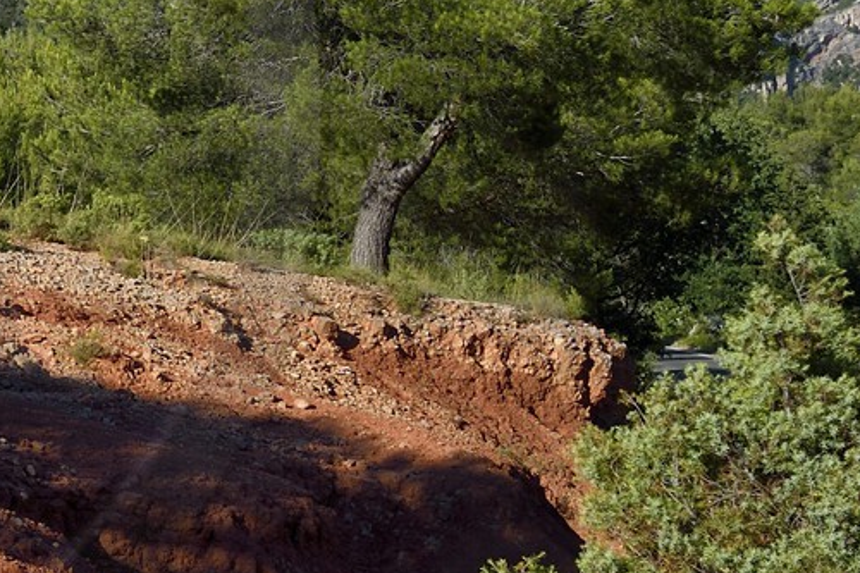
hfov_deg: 16.8
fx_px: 2675
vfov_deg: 12.2
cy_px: 112
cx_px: -390
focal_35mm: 112
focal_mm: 35
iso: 200
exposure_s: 1/250
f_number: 14
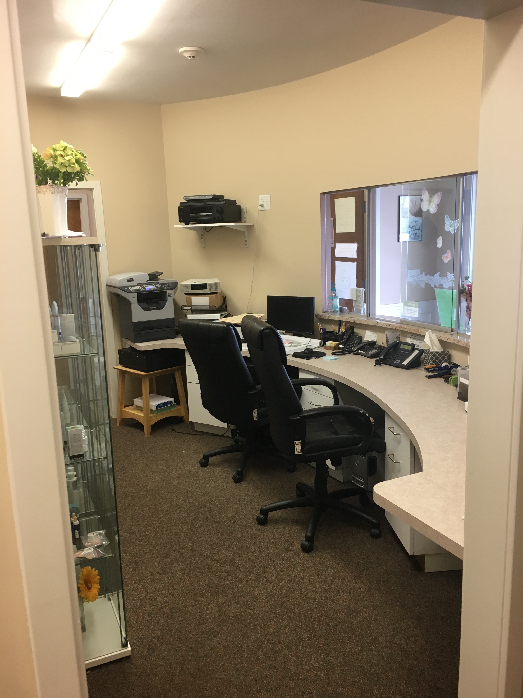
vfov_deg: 61.7
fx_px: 584
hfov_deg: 48.2
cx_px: 262
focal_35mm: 29
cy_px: 349
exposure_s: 1/30
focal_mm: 4.15
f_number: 2.2
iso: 64
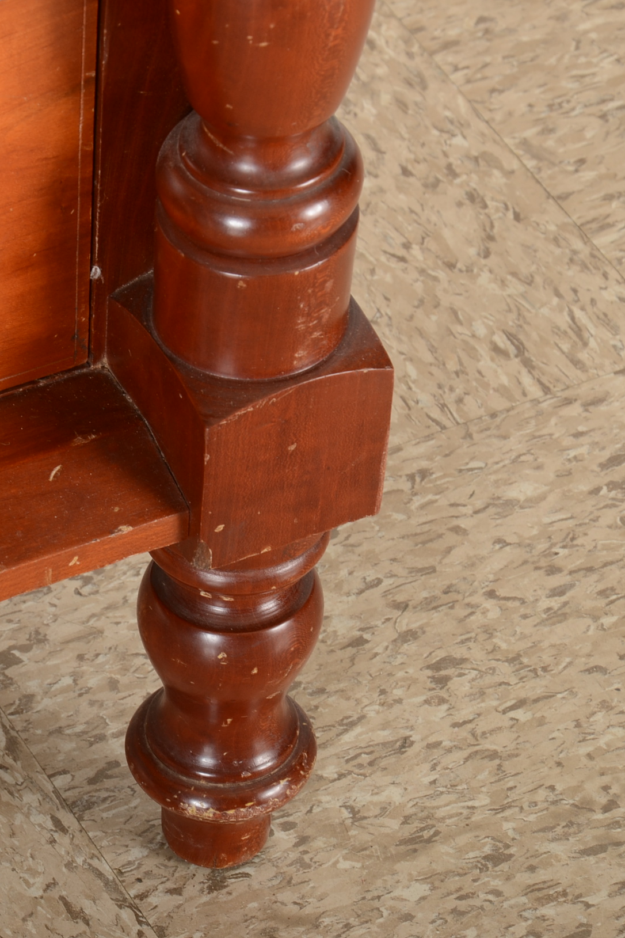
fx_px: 6191
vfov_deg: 8.7
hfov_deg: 5.8
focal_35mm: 238
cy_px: 469
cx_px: -22
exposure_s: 1/200
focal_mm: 105
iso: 160
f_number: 11
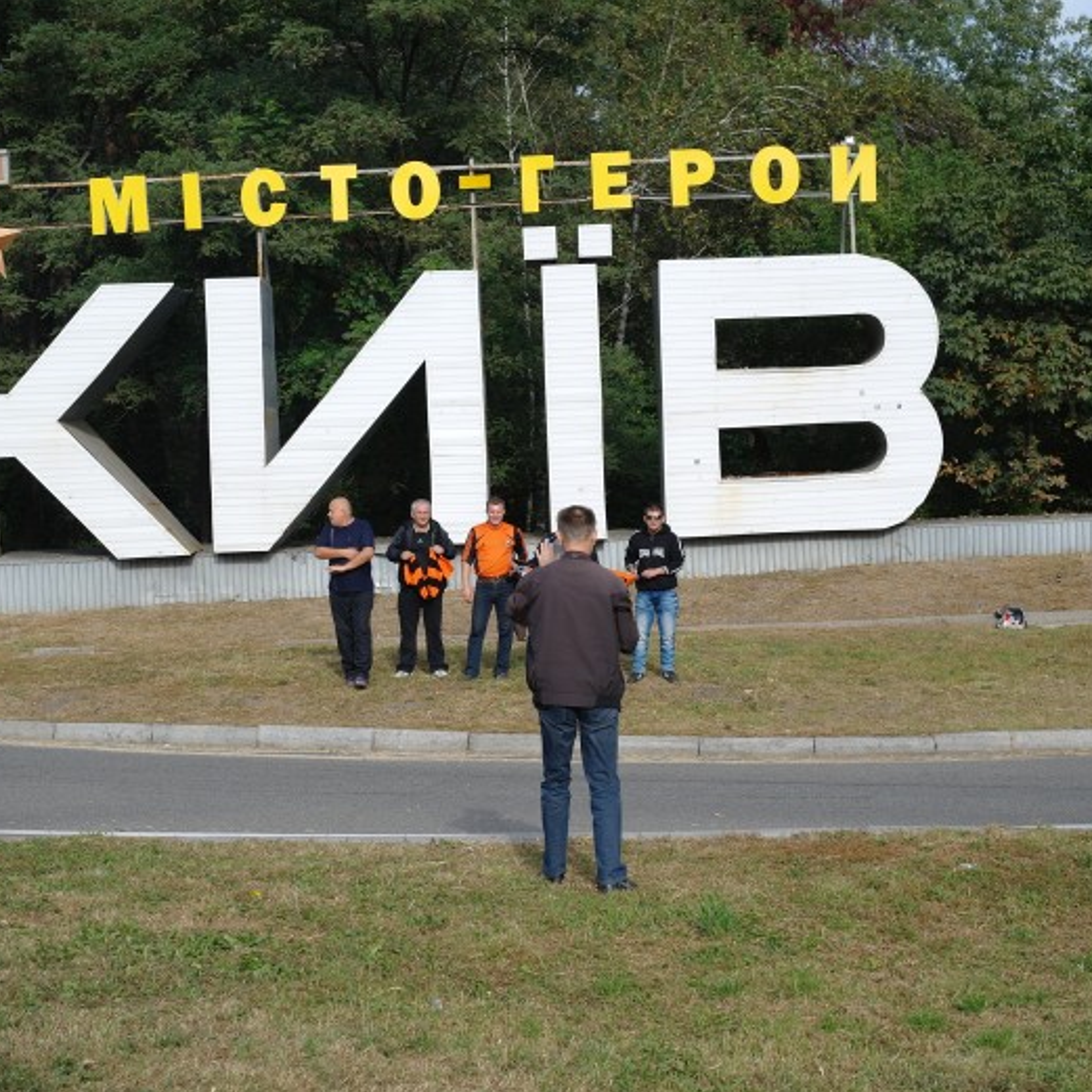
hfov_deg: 28.6
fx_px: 2141
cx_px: 507
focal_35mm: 60
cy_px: 555
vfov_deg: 28.6
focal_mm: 30
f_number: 5.6
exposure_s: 1/320
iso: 100
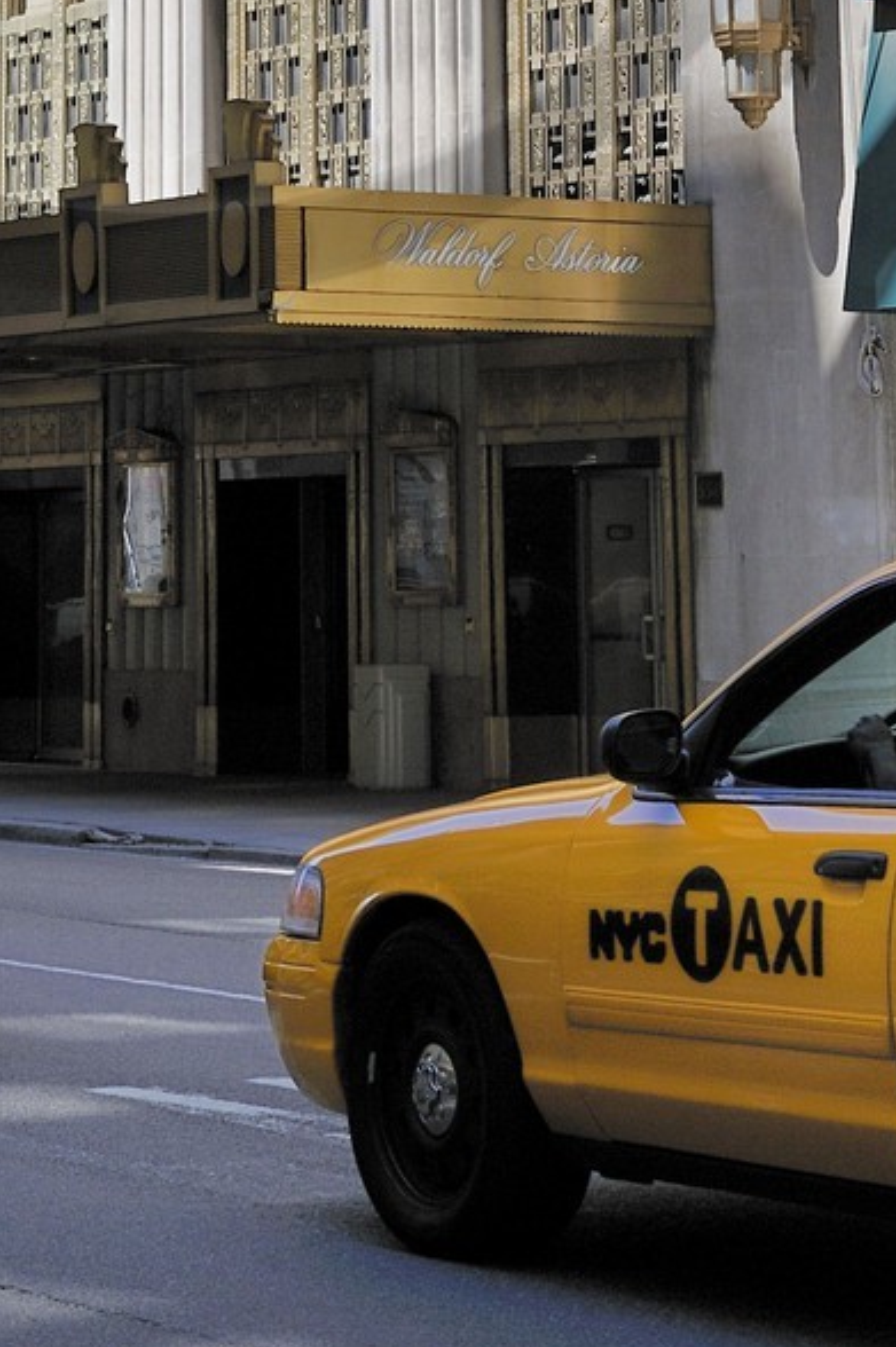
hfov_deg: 10.0
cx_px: 154
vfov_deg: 14.4
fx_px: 5086
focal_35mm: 136
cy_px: -417
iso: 200
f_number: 10
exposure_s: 1/200
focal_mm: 50
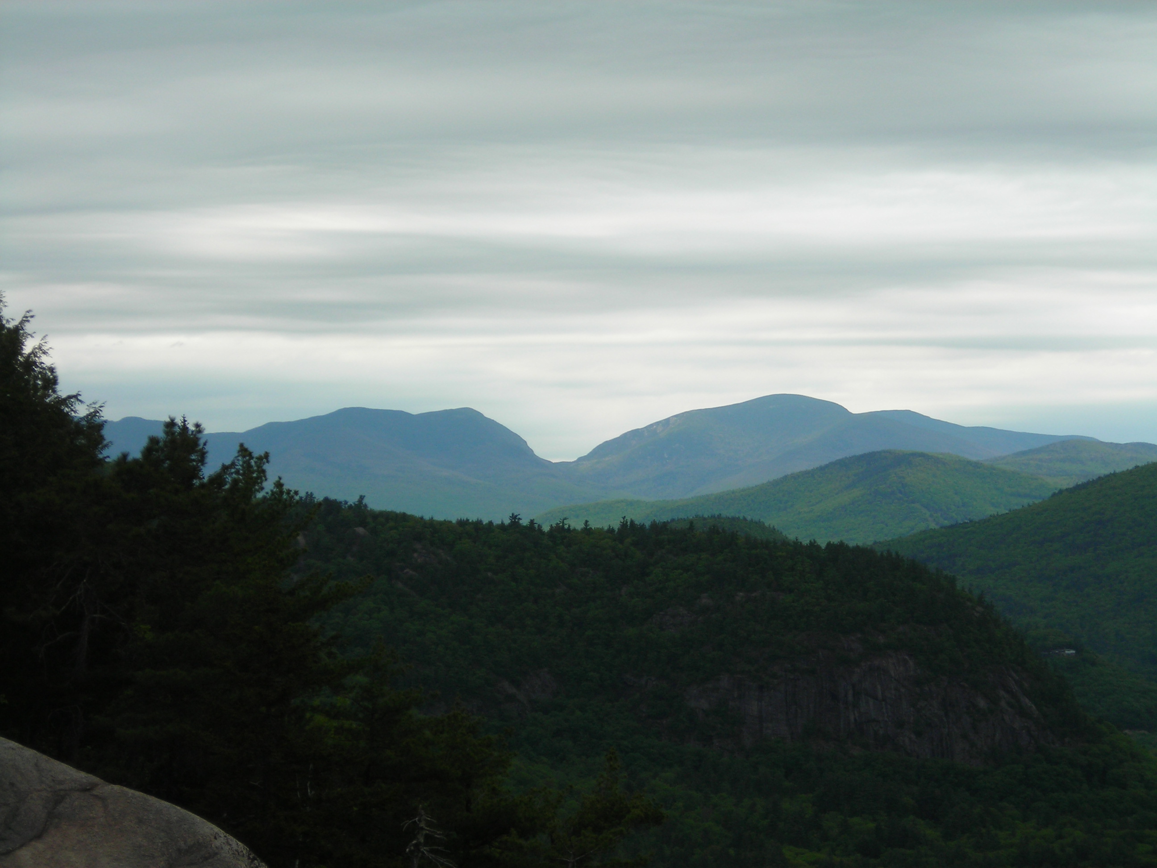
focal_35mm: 116
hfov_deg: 17.0
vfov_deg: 12.8
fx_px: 3877
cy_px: 434
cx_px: 578
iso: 50
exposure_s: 1/138
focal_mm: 19.2
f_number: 5.3
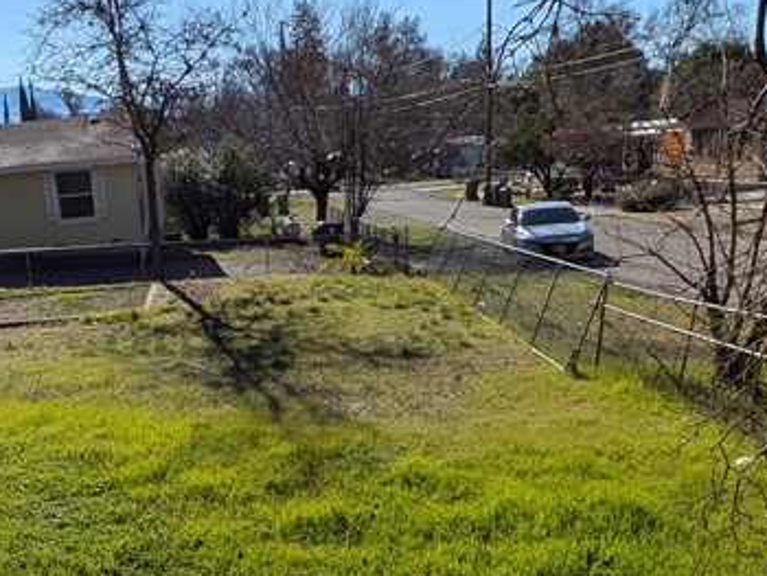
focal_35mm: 38
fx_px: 843
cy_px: 445
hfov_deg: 46.7
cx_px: 167
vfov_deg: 36.7
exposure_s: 1/1721
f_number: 2.2
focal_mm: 1.54
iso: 33
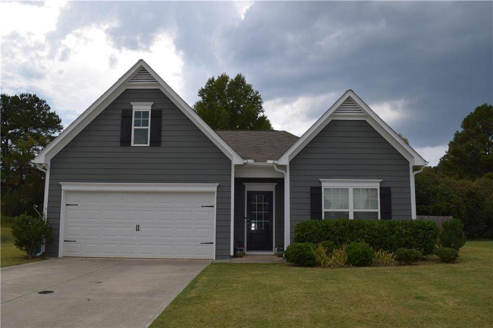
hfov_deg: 61.9
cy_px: 164
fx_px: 411
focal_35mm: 30
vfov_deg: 43.6
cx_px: 246
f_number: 7.1
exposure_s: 1/200
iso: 100
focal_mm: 20
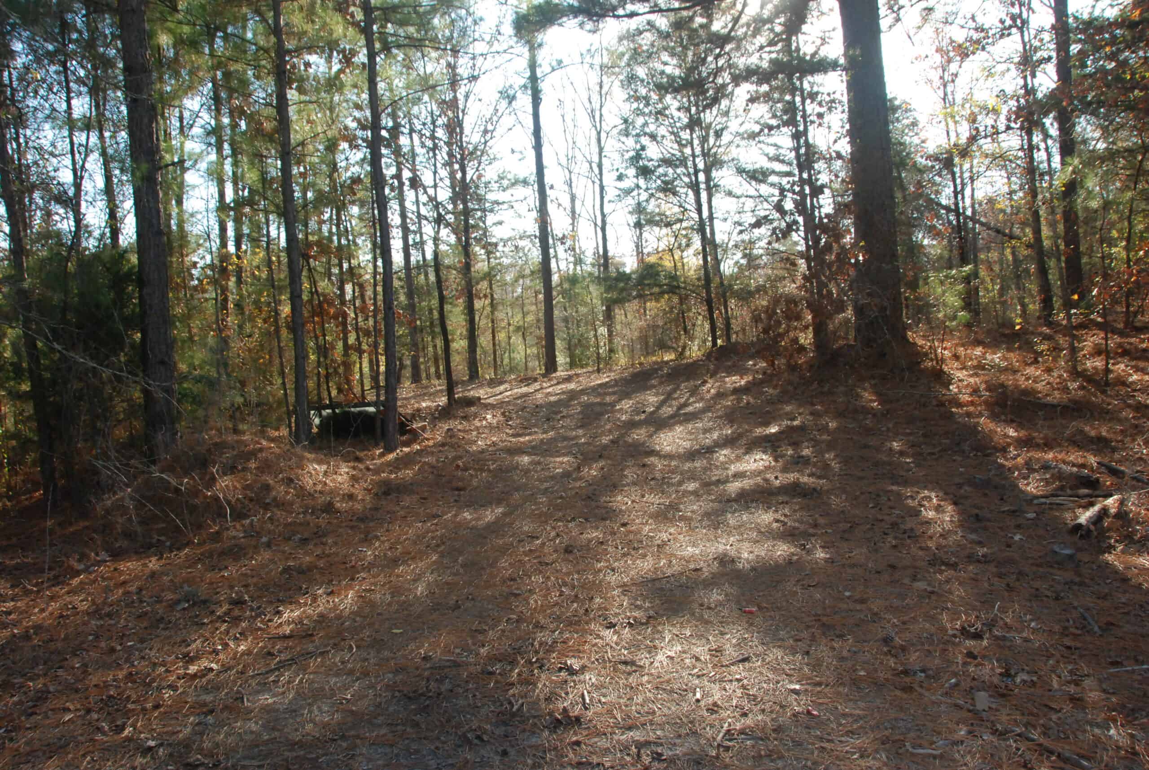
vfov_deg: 48.1
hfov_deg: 67.3
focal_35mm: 27
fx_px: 863
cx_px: 574
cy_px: 385
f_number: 10
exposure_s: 1/200
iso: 800
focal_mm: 18
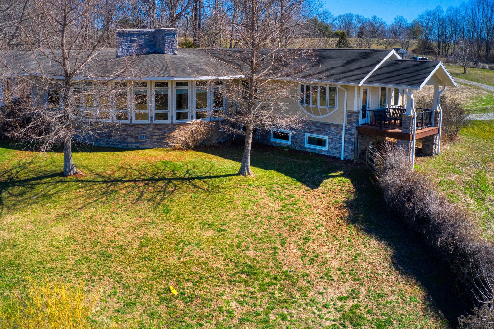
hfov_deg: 54.3
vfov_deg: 37.7
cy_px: 138
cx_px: 221
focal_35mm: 35
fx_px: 480
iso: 400
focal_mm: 10.26
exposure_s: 1/80
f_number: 5.6
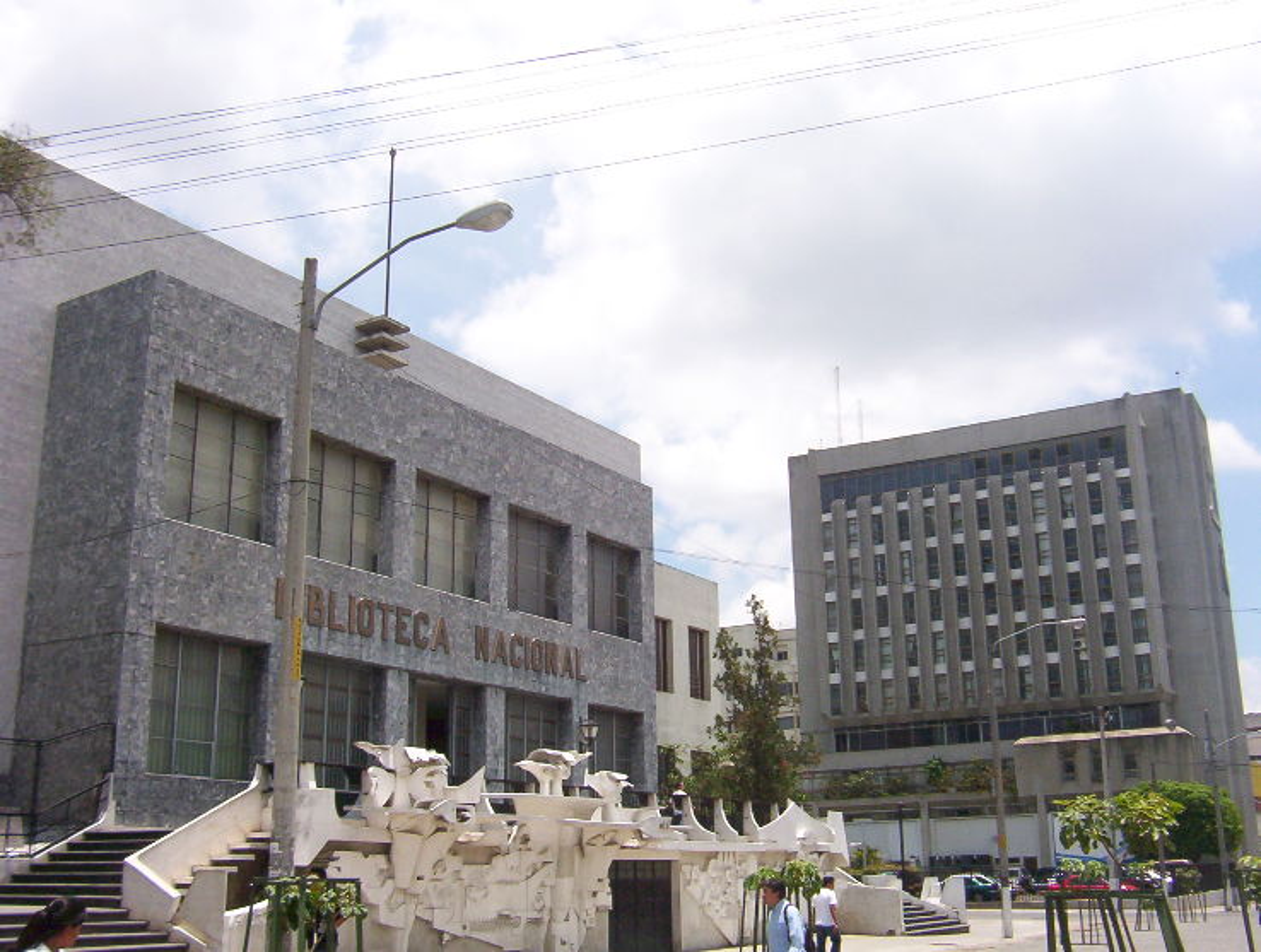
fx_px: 1314
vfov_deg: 39.8
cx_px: 630
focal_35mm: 36
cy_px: 476
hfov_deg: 51.3
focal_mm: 5.54
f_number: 5.24
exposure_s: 1/781
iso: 100
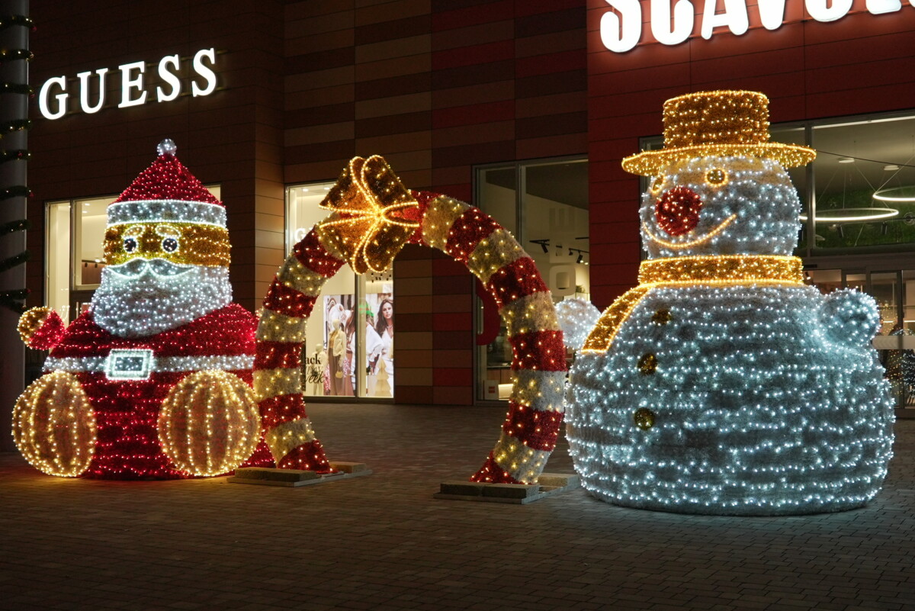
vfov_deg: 31.9
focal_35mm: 42
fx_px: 1068
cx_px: 458
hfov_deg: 46.4
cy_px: 306
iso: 1250
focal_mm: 28
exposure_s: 1/400
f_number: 2.8
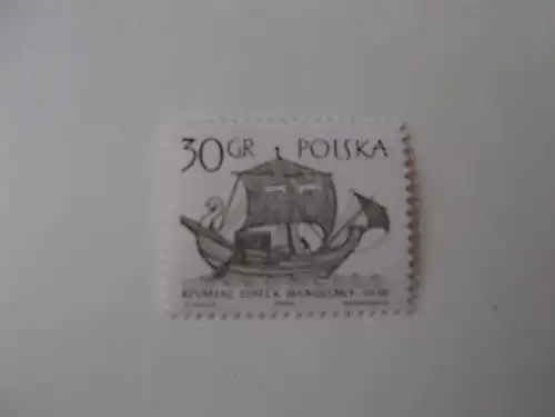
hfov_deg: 67.3
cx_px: 278
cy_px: 208
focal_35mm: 26
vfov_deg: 53.1
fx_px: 417
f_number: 3.2
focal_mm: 4.6
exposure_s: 1/60
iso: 80
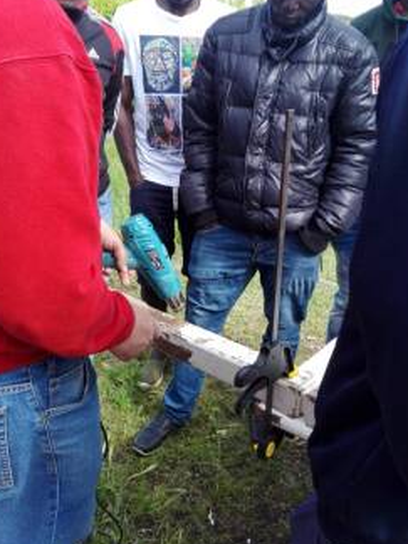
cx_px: 187
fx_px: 550
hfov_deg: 40.7
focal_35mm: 35
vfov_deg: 52.6
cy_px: 274
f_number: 2
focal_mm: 3.68
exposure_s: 1/465
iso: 100
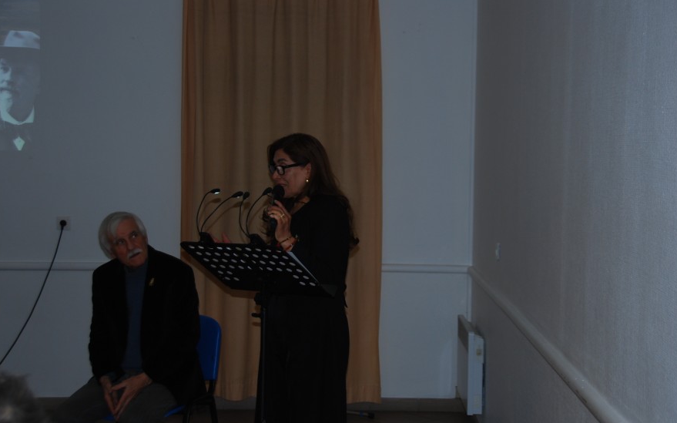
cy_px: 229
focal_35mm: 55
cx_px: 340
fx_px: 1006
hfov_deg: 37.2
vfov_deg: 23.7
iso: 200
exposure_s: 1/60
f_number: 4.2
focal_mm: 35
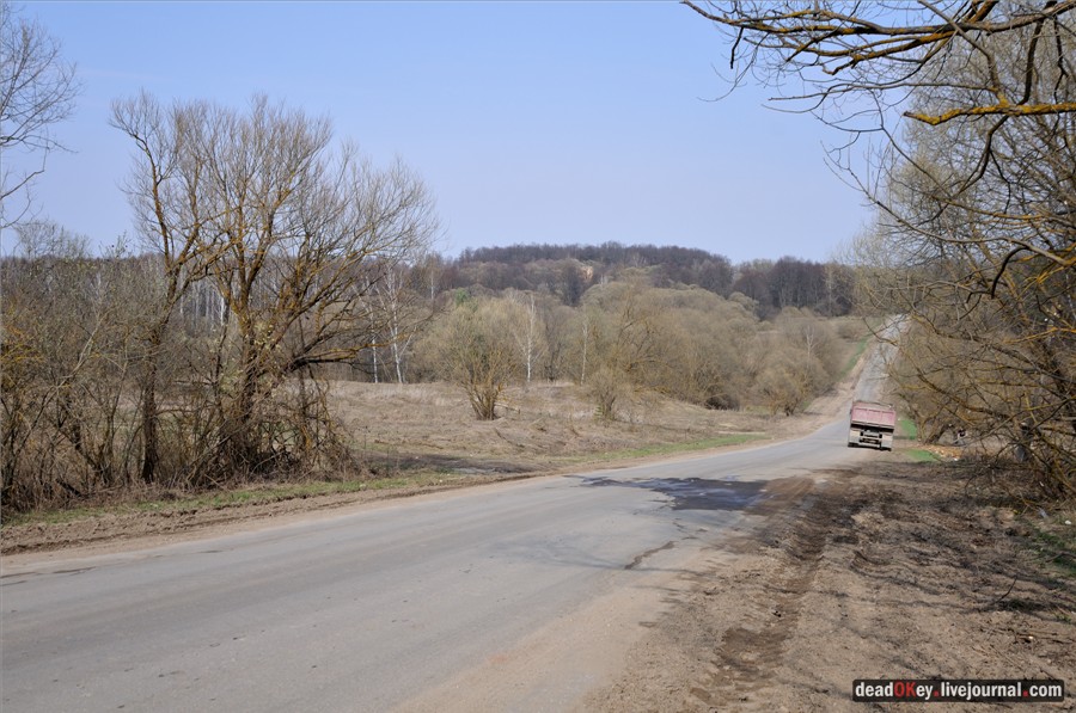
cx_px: 538
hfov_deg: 53.2
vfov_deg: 36.8
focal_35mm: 36
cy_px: 356
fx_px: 1074
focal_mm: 24
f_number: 8
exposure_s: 1/250
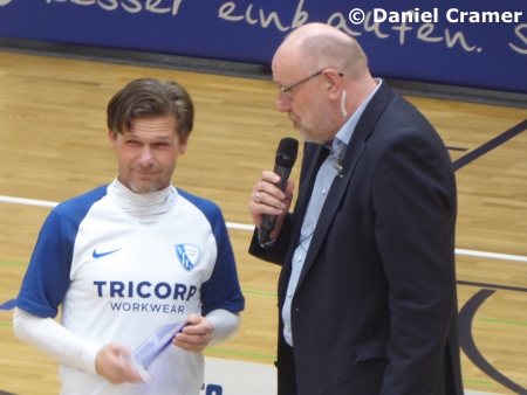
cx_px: 264
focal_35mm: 537
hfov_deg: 3.7
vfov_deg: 2.8
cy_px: 198
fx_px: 8180
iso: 400
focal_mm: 96.2
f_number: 6.1
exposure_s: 1/15
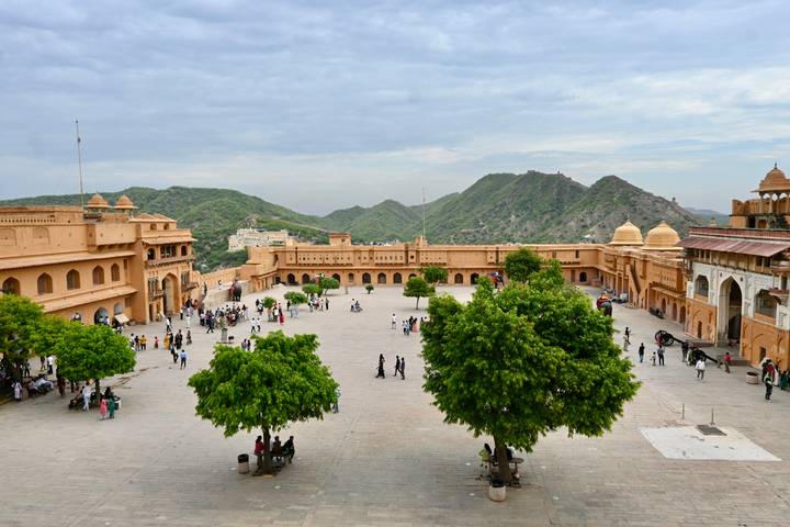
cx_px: 395
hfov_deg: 73.7
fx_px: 527
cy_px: 264
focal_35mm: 24
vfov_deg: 53.1
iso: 100
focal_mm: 16
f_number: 7.1
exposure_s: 1/400
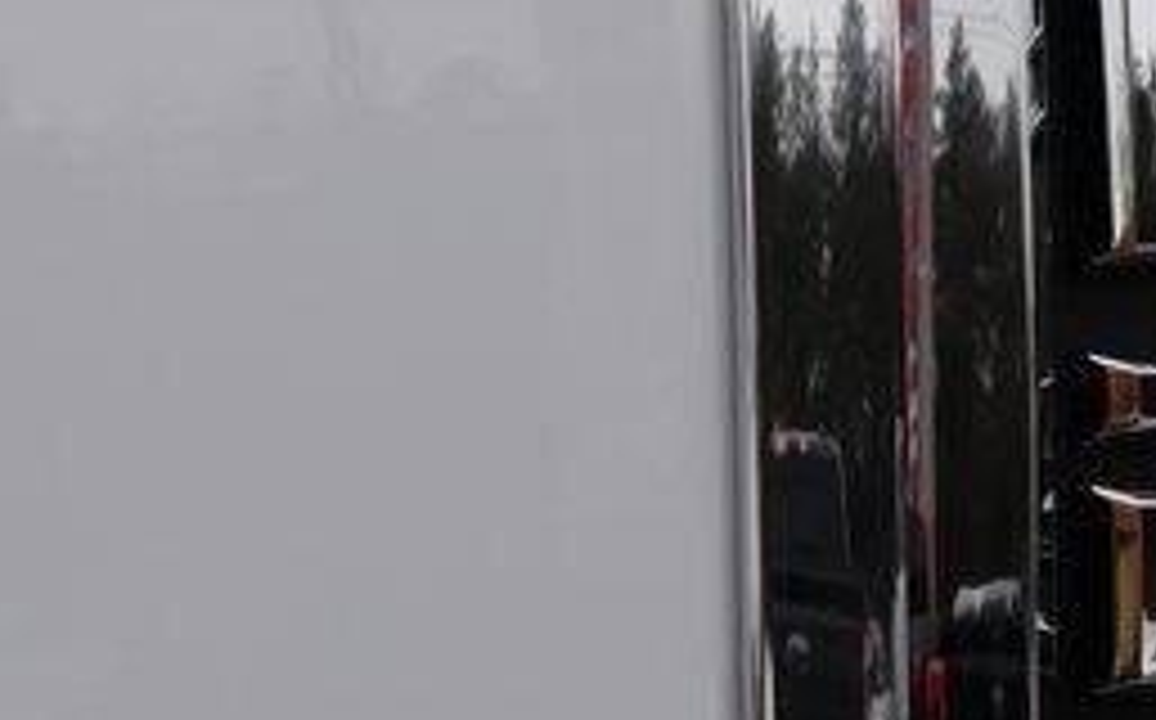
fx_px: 5853
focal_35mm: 186
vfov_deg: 7.0
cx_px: 972
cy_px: 675
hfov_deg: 11.2
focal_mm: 22
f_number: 7.1
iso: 200
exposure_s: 1/200
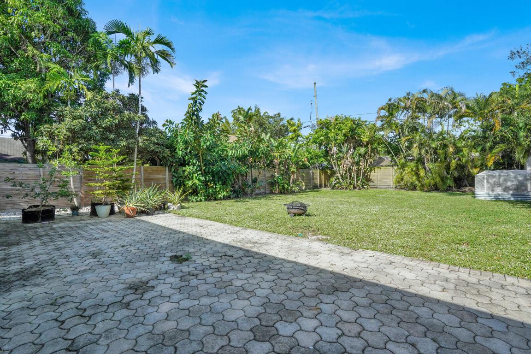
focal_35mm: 16
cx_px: 266
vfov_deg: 73.7
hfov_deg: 96.7
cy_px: 177
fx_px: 236
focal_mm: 16
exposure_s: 1/1000
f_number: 8
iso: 800
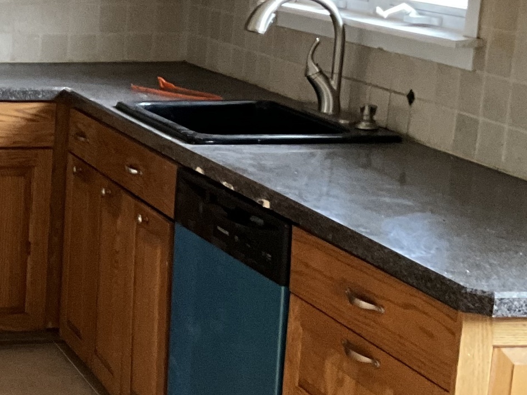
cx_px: -182
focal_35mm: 94
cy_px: 174
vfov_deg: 15.7
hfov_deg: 19.1
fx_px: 1431
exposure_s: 1/47
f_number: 1.8
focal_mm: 3
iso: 320
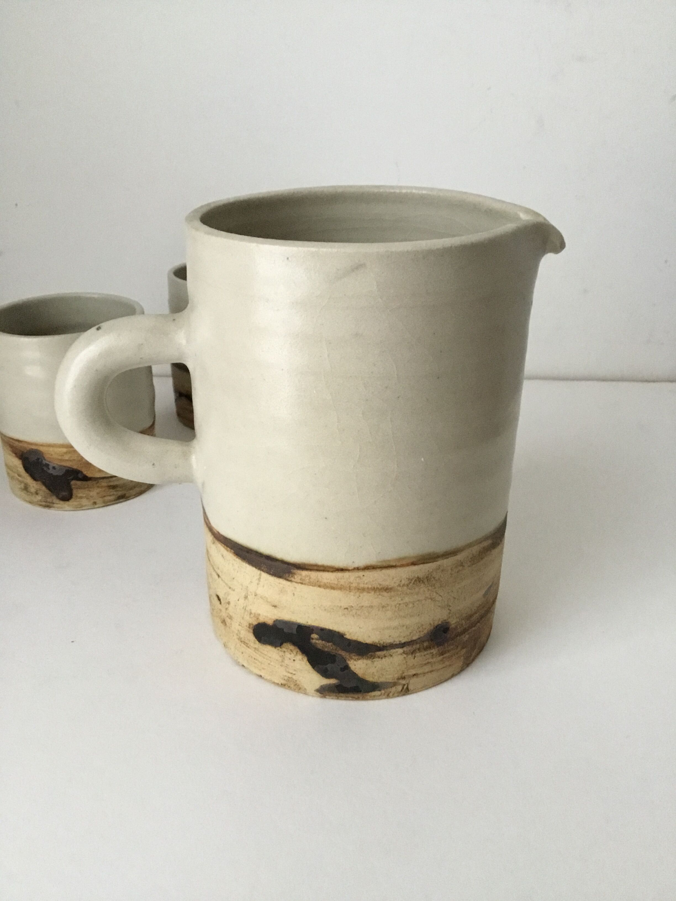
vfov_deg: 58.4
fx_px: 807
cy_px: 450
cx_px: 338
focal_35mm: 31
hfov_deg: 45.4
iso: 250
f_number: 2.4
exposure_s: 1/25
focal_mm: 3.3
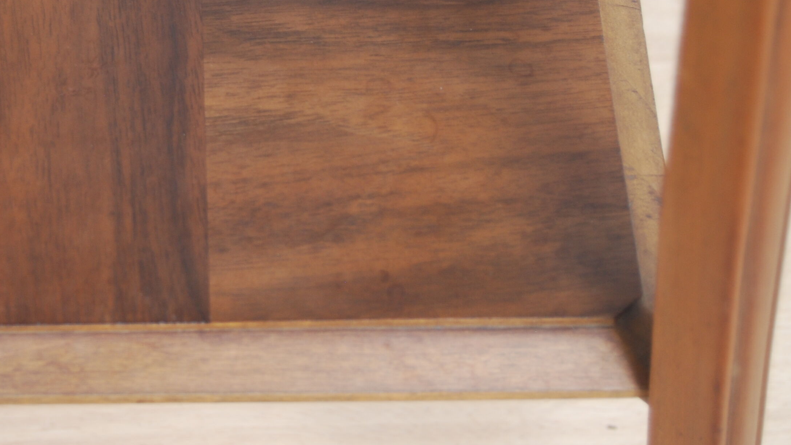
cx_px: 160
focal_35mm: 112
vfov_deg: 10.8
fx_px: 2349
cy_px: 33
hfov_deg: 18.9
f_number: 5
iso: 200
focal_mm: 40
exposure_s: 1/100
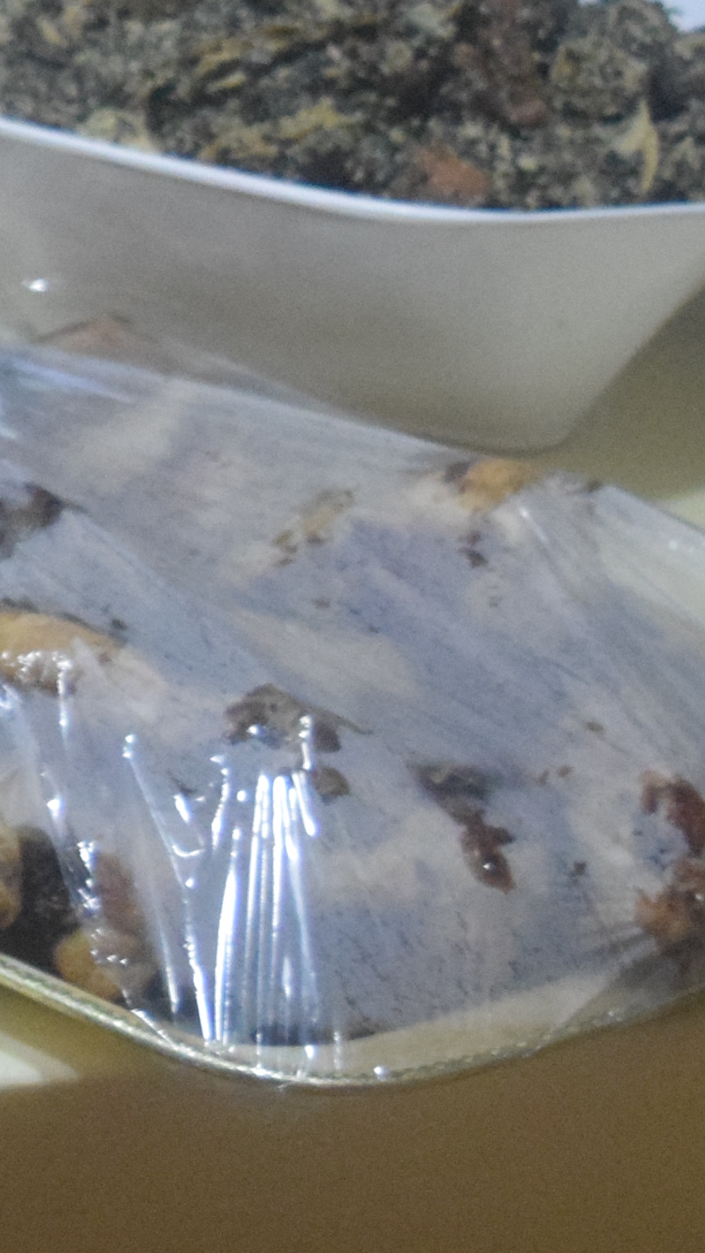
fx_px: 5052
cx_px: -1060
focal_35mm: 152
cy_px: 618
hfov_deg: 7.4
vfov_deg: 14.1
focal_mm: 25
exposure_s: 1/200
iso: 3200
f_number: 4
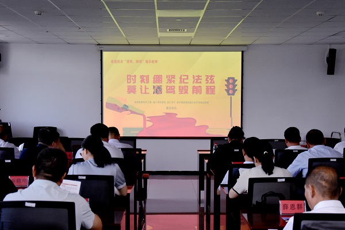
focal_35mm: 51
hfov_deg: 38.9
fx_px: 489
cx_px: 172
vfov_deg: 26.5
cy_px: 115
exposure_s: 1/320
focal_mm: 34
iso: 1600
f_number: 4.2
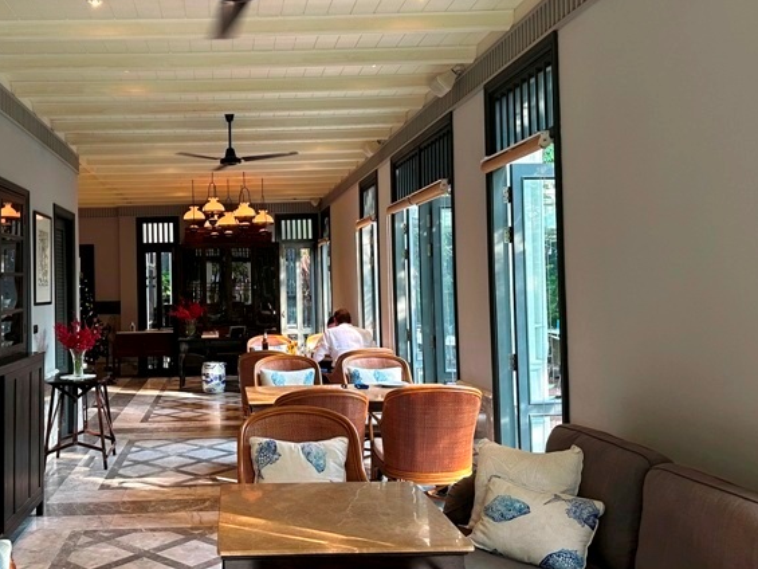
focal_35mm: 34
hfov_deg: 52.5
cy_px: 263
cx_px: 229
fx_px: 745
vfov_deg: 41.8
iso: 250
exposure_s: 1/79
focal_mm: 6.86
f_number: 1.78
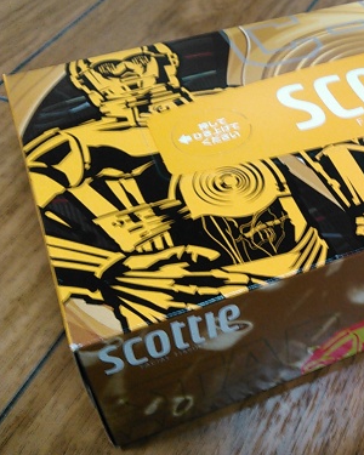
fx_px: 673
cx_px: 386
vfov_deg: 37.3
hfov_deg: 28.0
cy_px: 204
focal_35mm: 50
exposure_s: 1/15.1
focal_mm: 4
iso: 320
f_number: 2.4
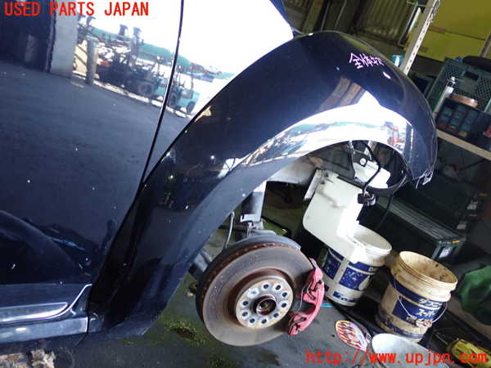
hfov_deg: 49.0
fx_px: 539
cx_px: 246
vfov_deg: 37.7
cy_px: 184
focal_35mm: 38
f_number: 2.7
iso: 250
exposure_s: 1/40
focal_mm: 6.83
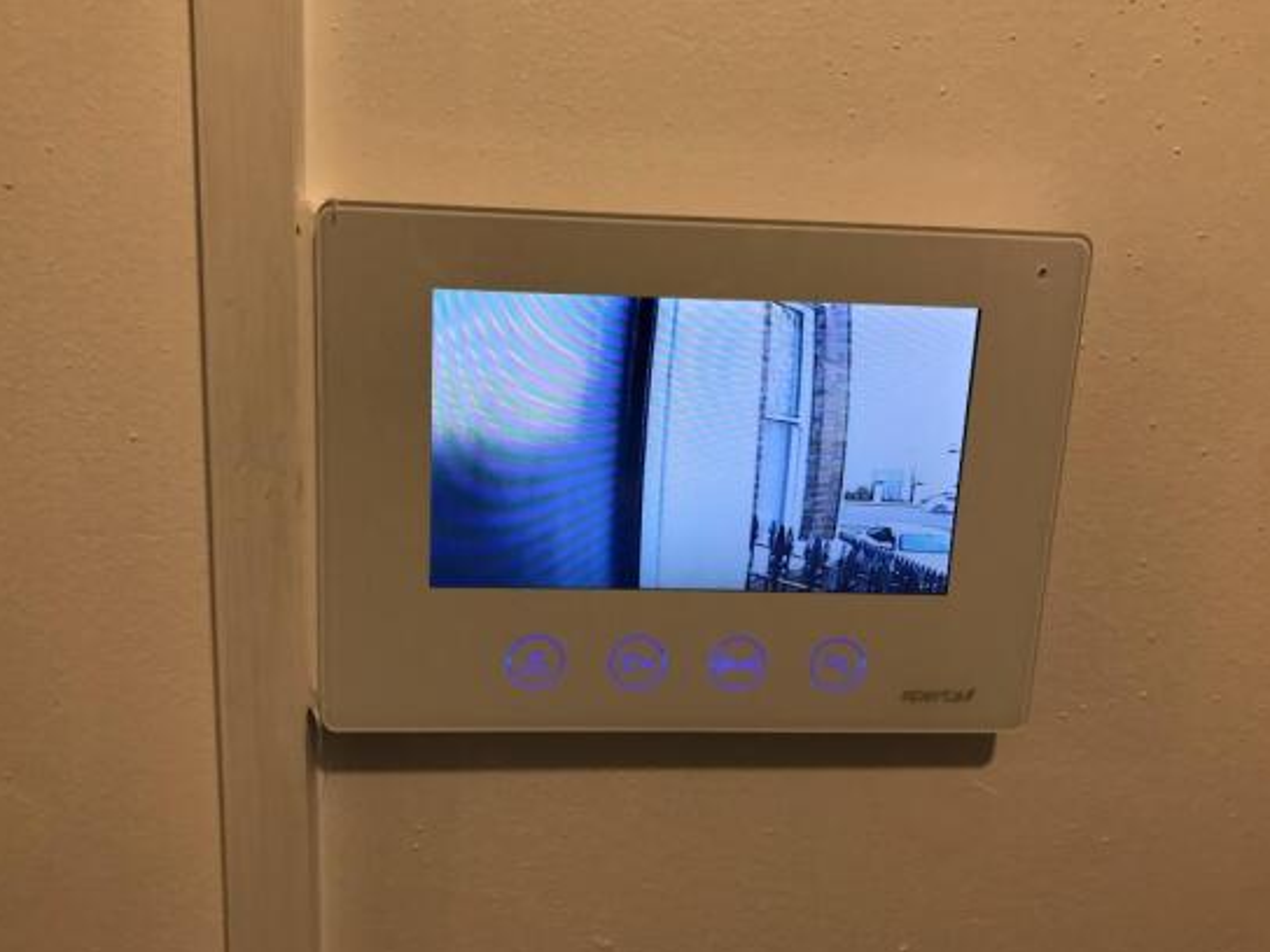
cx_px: 594
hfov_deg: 59.9
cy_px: 468
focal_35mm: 30
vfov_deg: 46.8
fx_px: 1101
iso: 32
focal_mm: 3.99
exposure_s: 1/50
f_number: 1.8
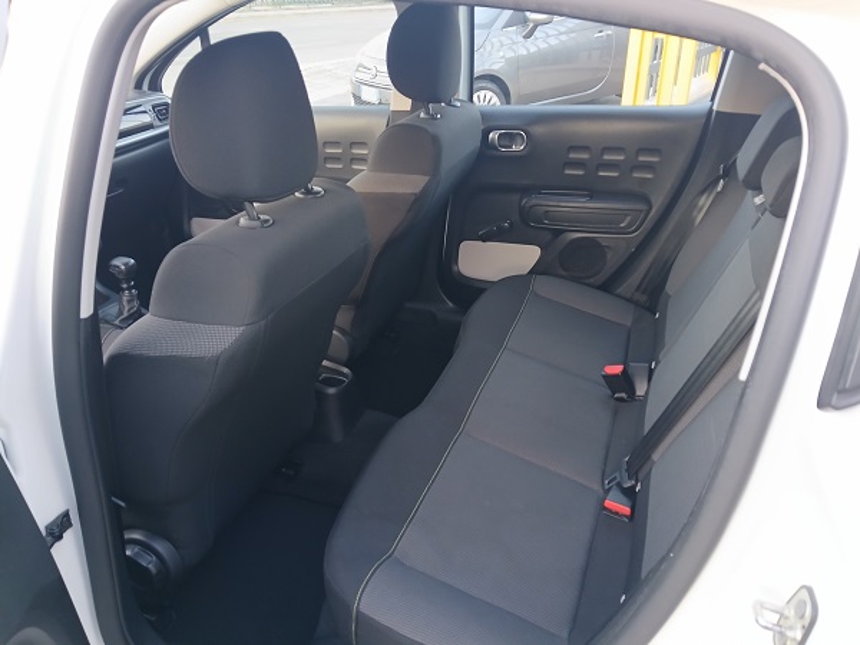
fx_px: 646
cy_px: 322
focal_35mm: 26
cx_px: 430
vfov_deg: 53.1
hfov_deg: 67.3
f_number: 1.8
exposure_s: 1/33.3
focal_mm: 3.98
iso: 200
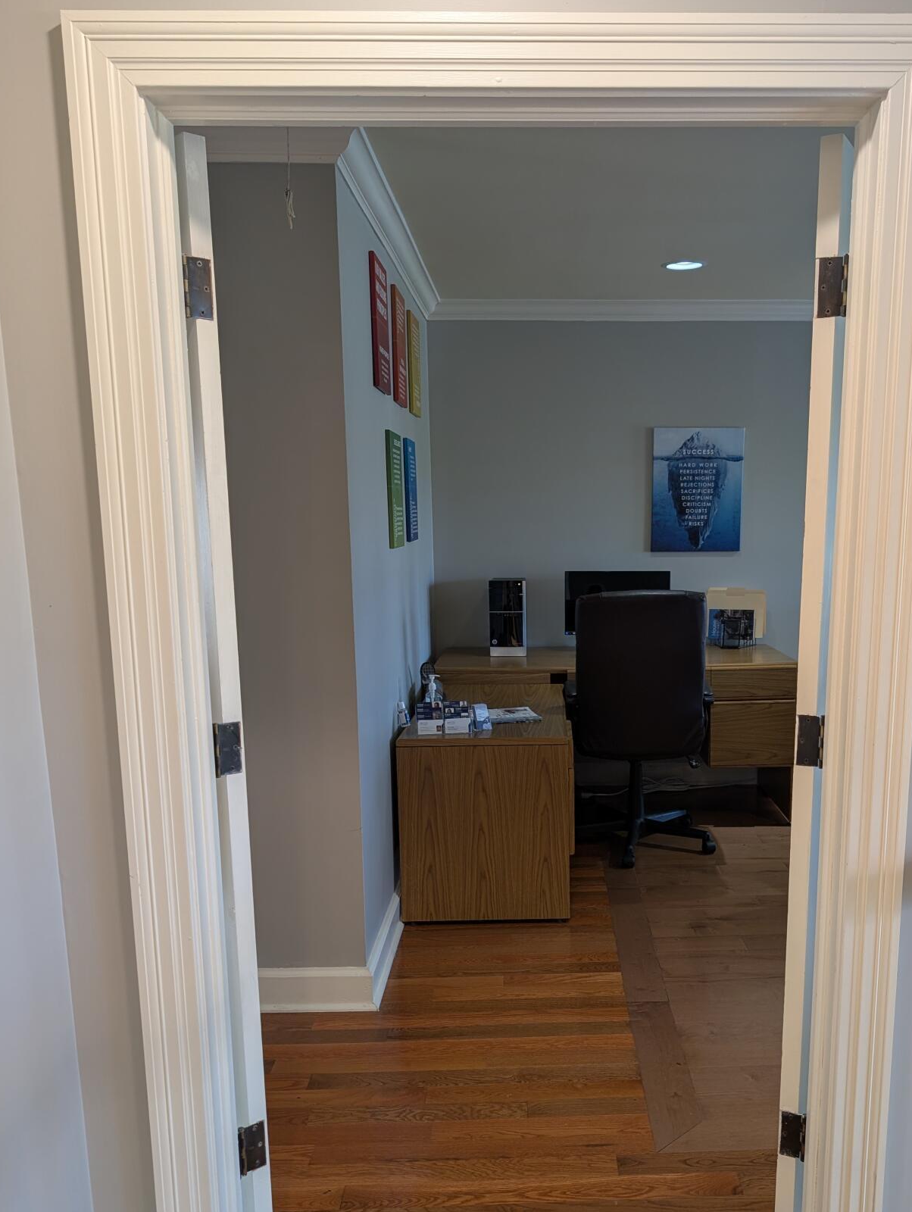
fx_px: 1052
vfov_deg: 59.5
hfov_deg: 46.6
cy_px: 717
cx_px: 551
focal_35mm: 30
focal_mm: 6.9
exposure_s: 1/30
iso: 68
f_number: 1.68
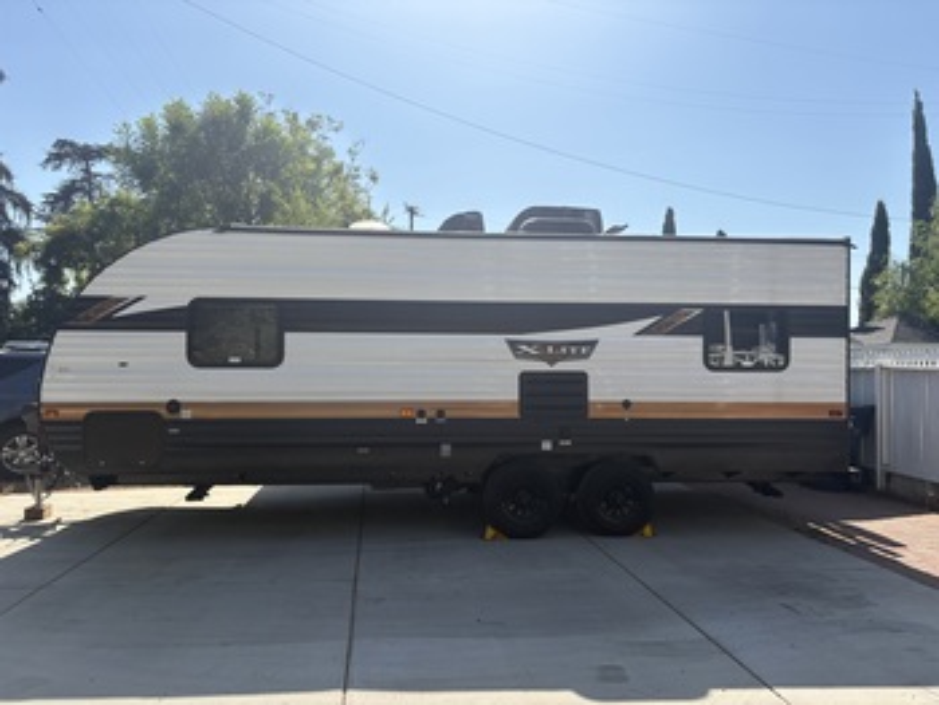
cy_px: 352
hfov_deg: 67.3
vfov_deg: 53.1
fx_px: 706
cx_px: 470
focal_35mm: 26
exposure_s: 1/4950
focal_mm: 5.96
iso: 50
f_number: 1.6
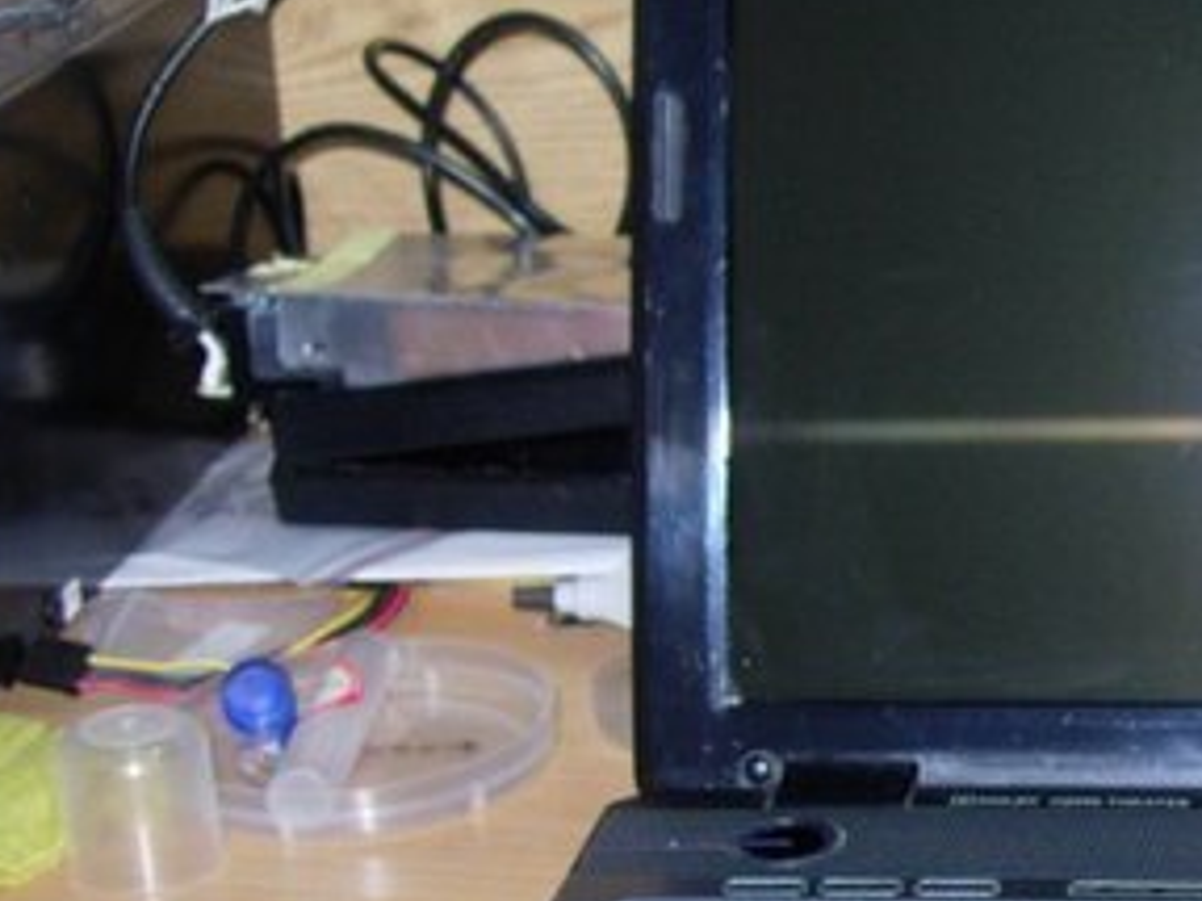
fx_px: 3679
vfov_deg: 13.9
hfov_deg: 17.4
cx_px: 1571
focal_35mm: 106
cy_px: 629
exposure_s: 1/64
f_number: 2.8
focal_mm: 7.8
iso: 79
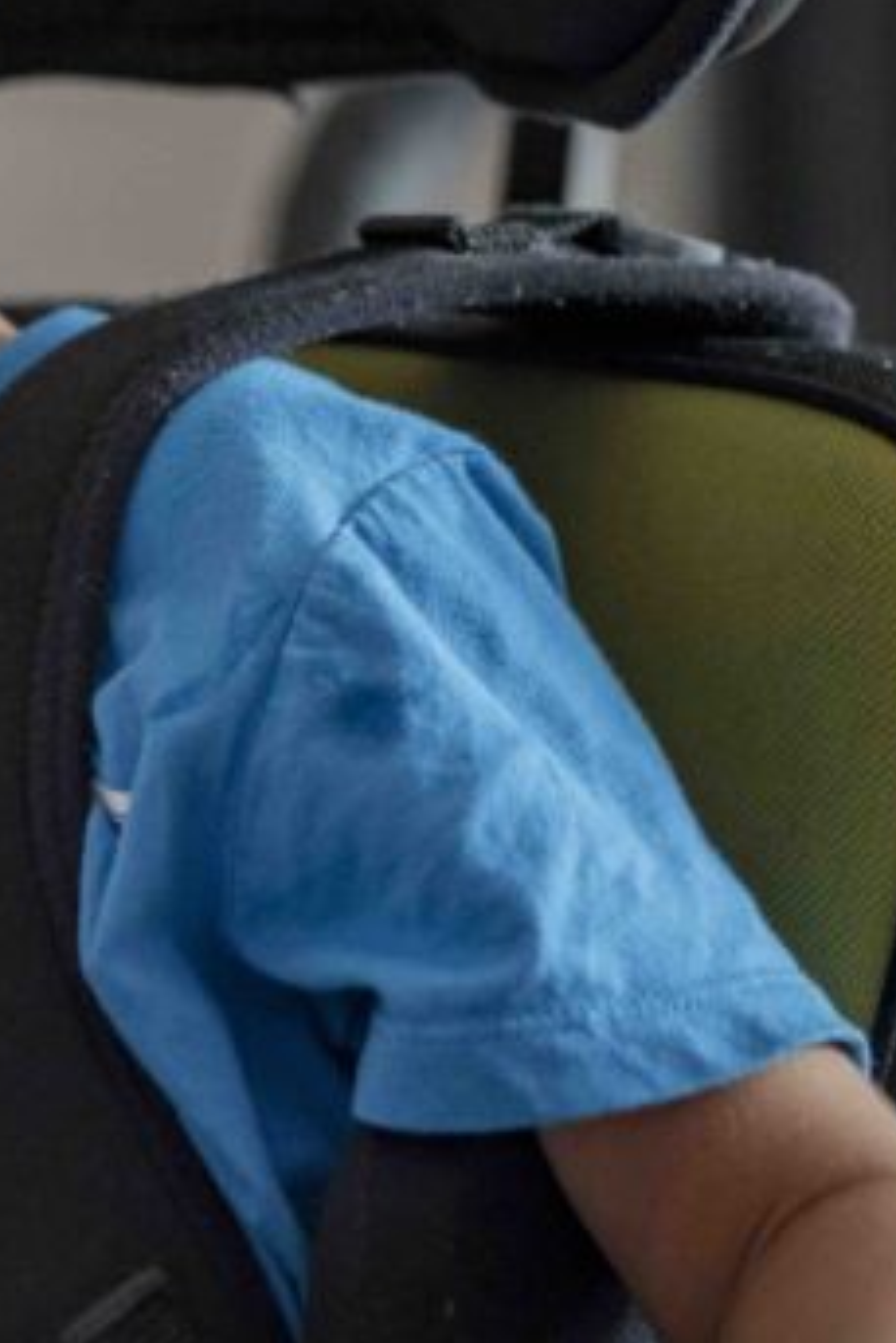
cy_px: 501
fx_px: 9472
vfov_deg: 8.1
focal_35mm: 254
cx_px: -673
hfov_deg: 5.3
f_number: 2.5
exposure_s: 1/320
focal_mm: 85
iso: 1000
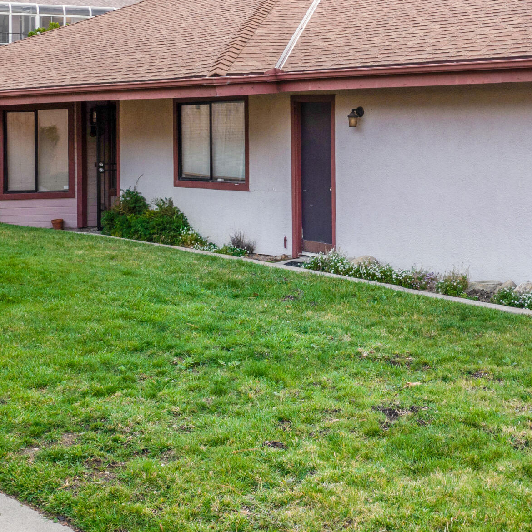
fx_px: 1061
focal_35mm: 61
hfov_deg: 27.9
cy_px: 149
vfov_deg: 27.8
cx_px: 380
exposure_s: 1/80
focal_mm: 10.26
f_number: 4
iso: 100
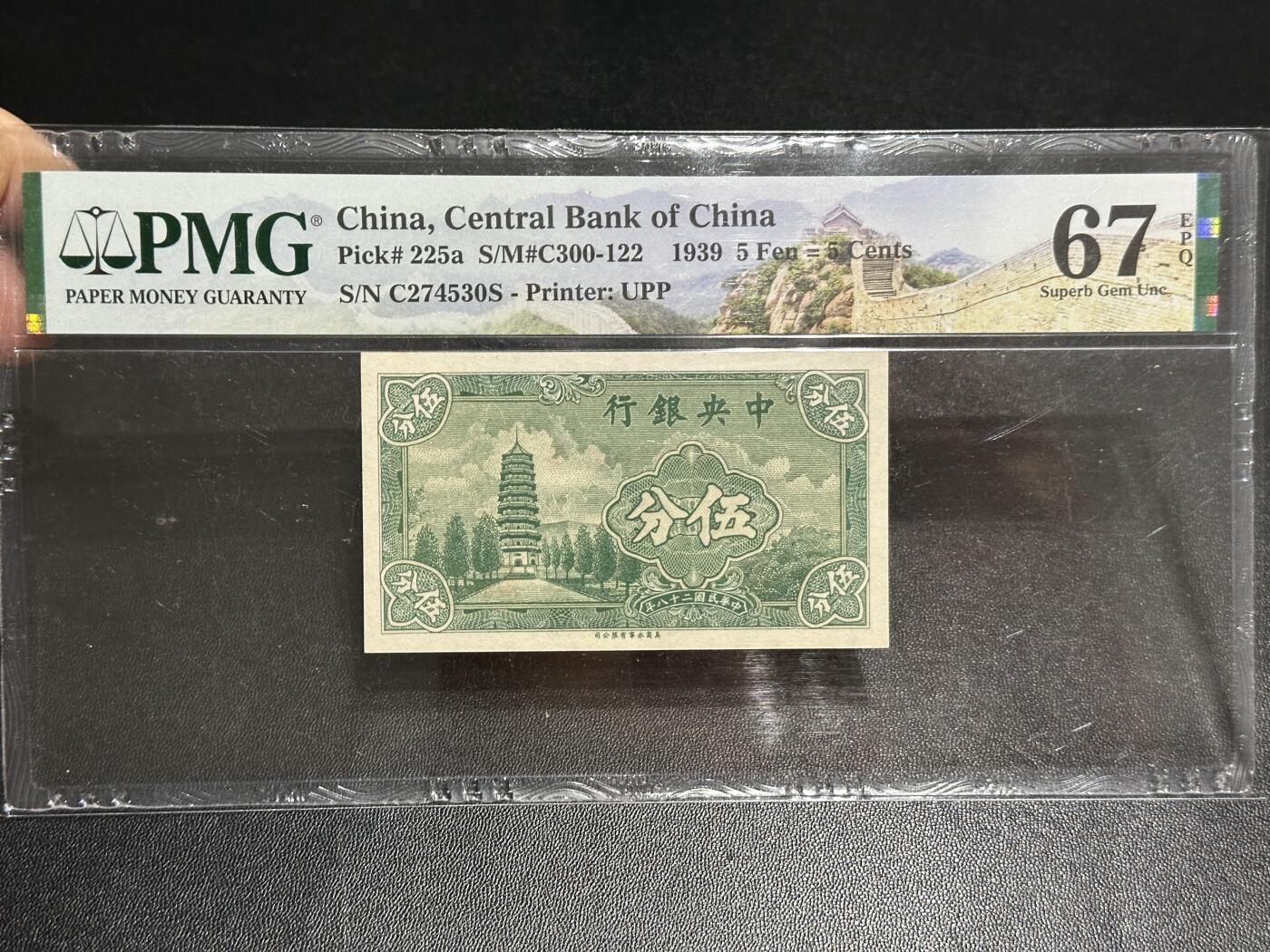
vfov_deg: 30.3
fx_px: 1761
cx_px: 635
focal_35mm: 48
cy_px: 476
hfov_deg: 39.7
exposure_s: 1/50
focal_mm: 6.86
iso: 160
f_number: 1.78
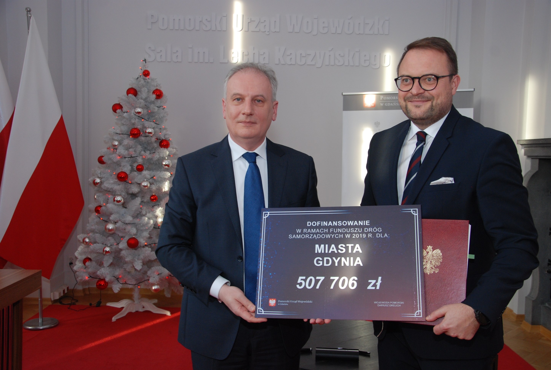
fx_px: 552
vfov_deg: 37.0
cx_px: 276
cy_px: 185
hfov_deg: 53.0
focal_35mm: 36
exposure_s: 1/60
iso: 400
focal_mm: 24
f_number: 5.6
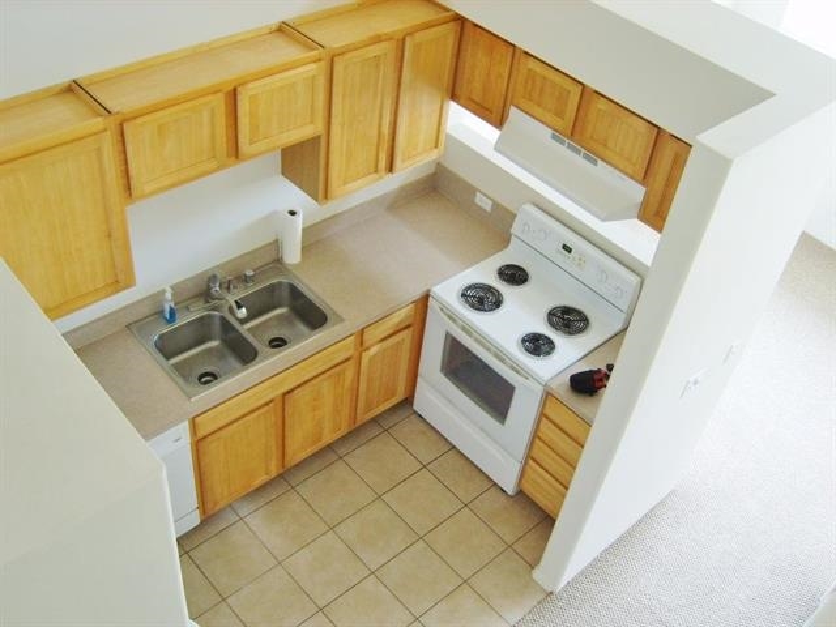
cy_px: 314
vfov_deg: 40.7
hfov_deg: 52.6
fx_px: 845
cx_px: 418
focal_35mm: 35
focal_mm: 7.4
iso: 64
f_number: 2.8
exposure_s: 1/30
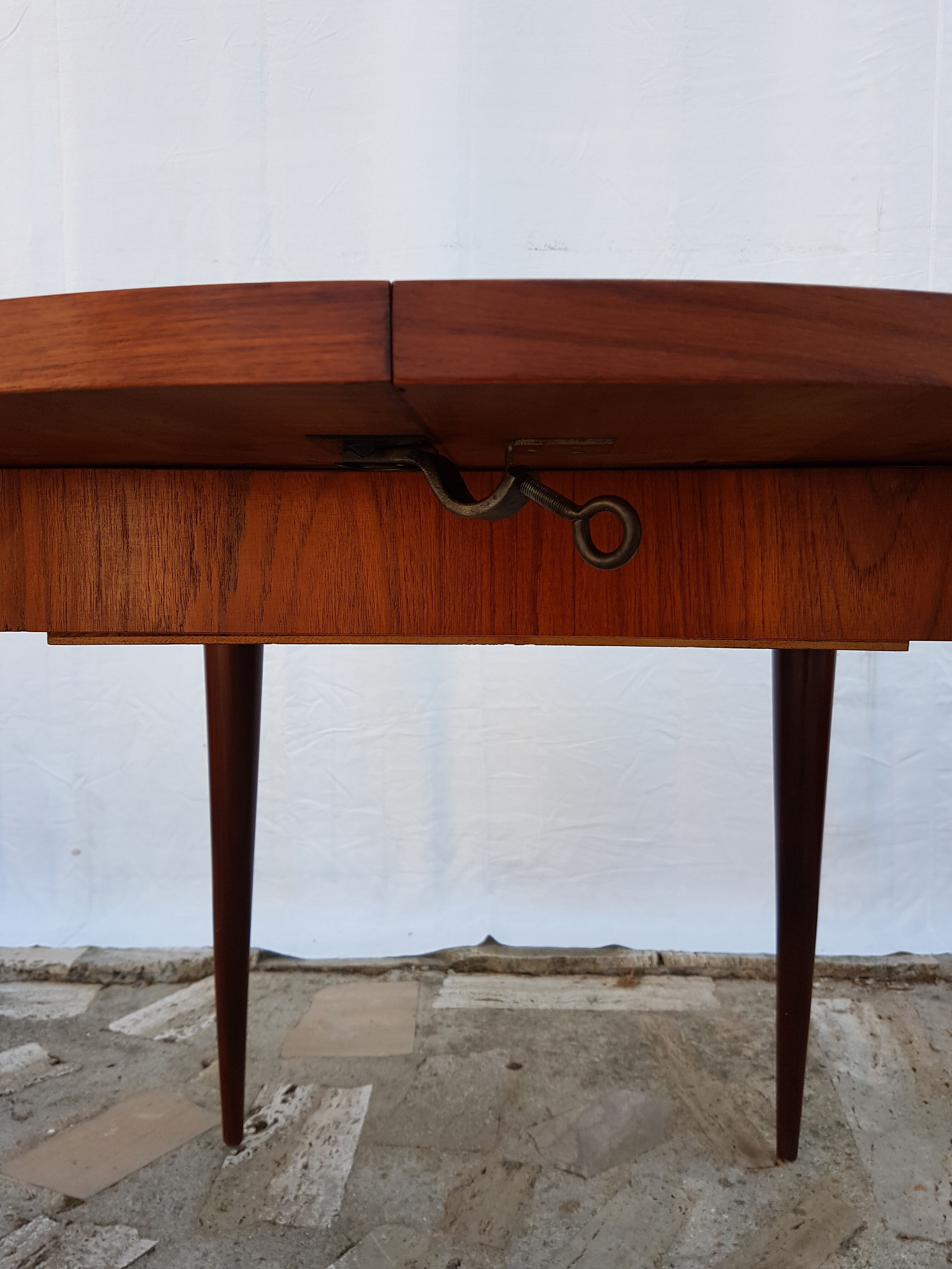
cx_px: 476
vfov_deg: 67.3
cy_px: 634
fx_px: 953
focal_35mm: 26
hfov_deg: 53.1
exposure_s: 1/466
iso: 40
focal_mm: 4.2
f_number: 1.7
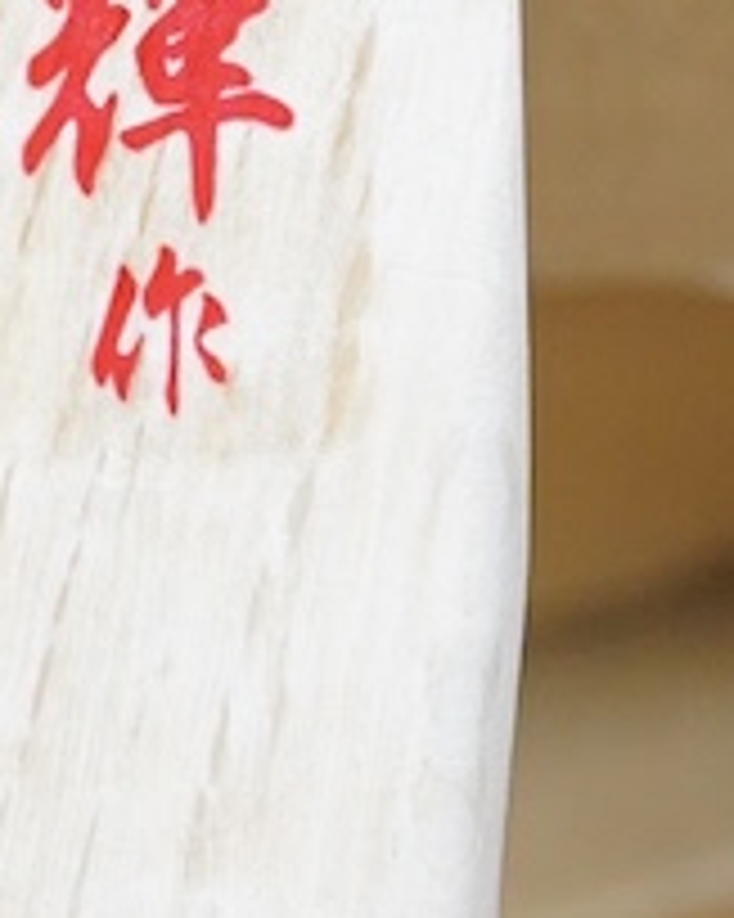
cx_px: 171
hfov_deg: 6.6
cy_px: -205
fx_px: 6332
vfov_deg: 8.2
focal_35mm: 233
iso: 2500
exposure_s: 1/160
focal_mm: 30
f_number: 6.3
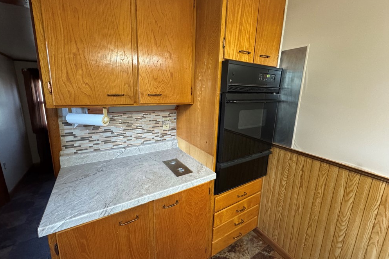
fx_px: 162
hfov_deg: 100.4
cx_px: 189
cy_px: 122
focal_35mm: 15
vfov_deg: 77.3
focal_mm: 2.22
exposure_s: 1/60
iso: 1000
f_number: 2.2
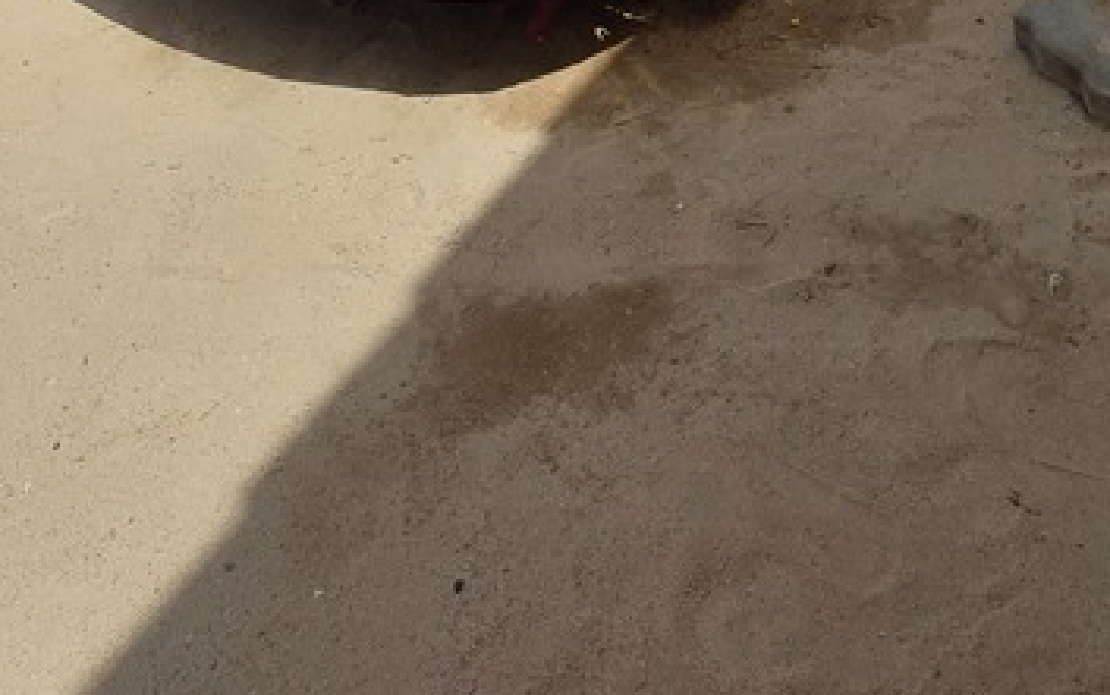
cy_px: -160
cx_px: 692
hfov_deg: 44.0
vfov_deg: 25.4
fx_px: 1362
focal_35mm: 45
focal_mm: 4.65
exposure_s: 1/1795
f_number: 1.8
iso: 50
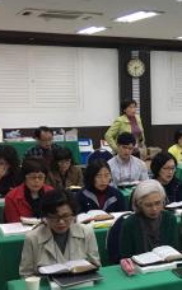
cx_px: 285
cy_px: 159
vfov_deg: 28.5
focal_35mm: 72
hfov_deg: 16.3
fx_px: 570
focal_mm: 4.15
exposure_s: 1/30
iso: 40
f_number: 2.2
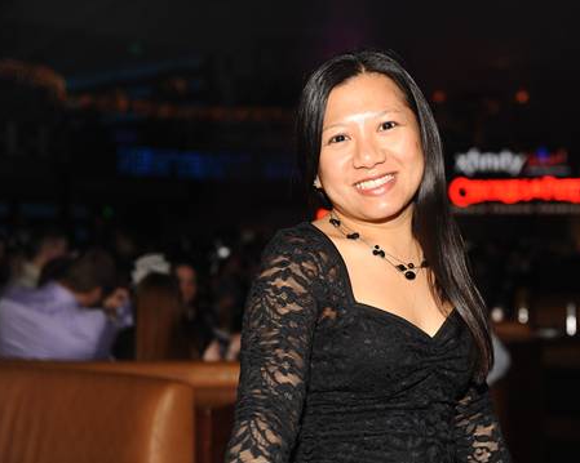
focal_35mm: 69
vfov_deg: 22.2
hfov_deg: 27.5
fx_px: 1184
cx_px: 347
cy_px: 233
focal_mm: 60
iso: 800
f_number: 4
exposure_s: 1/250
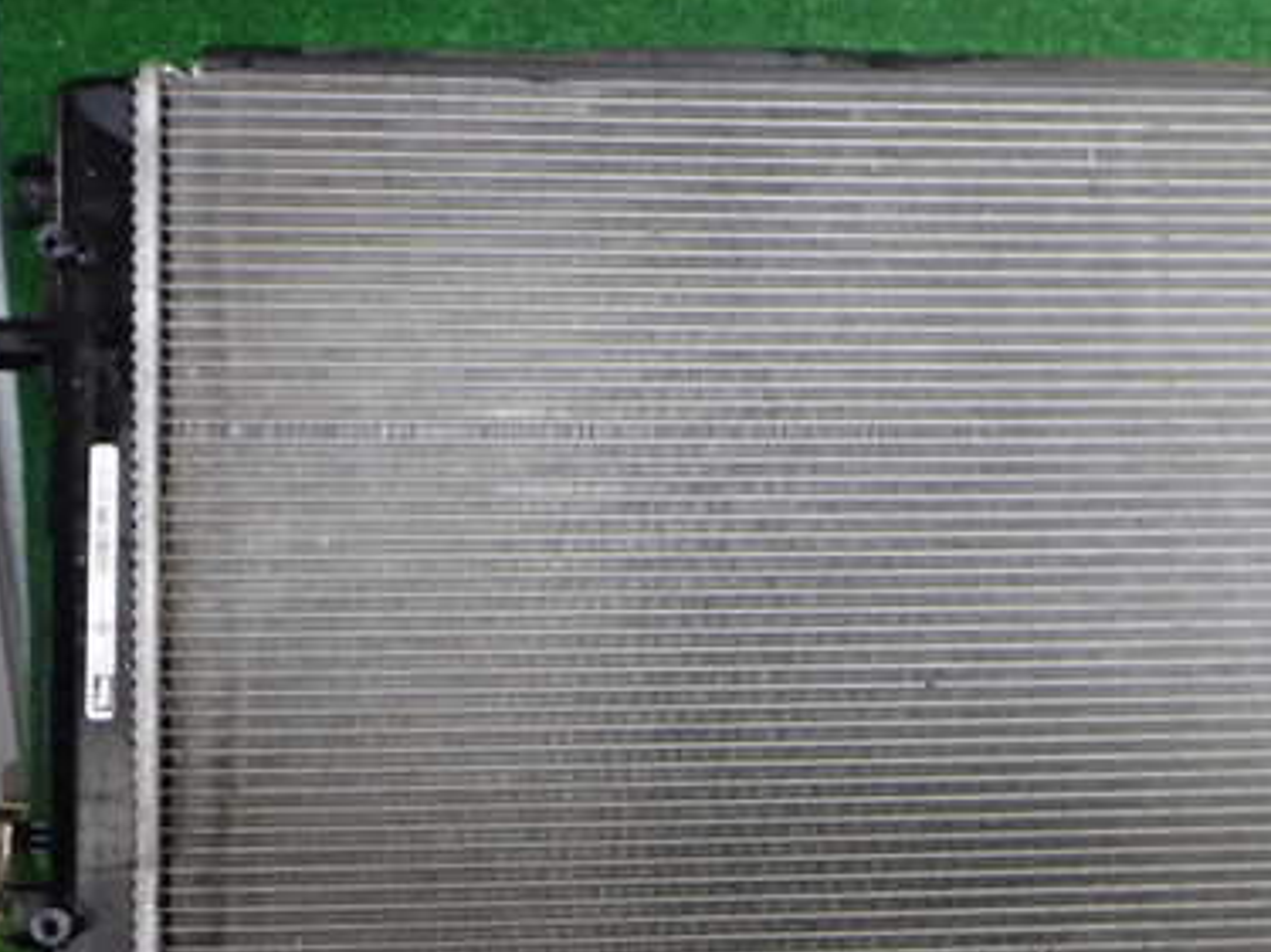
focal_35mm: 48
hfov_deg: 39.2
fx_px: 1762
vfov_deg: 30.1
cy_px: 586
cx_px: 858
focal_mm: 5.4
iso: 200
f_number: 2.3
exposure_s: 1/80
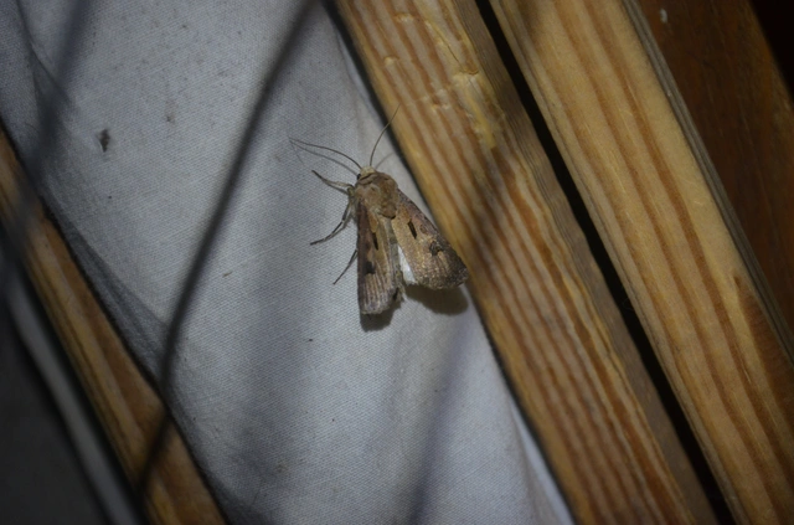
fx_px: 1815
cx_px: 397
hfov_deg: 24.7
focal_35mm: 82
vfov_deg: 16.5
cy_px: 262
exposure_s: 1/60
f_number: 5.6
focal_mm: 55
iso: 1000
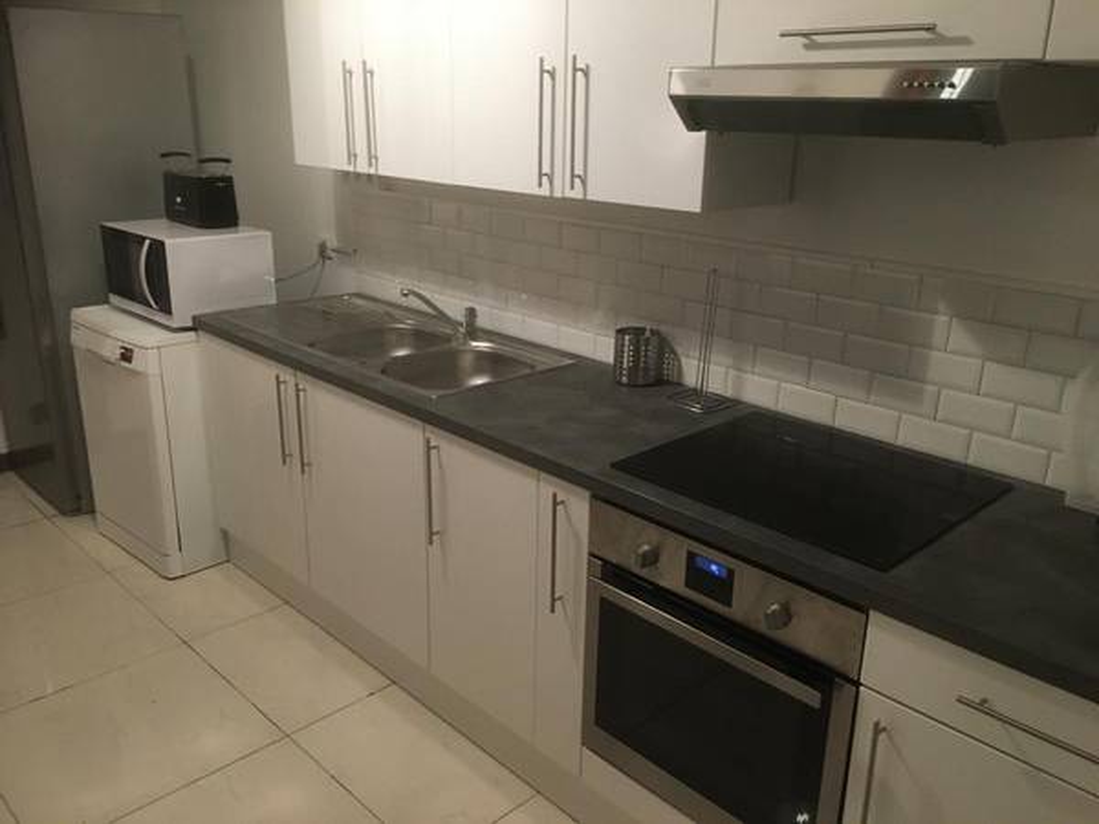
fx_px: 921
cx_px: 550
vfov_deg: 48.2
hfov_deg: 61.7
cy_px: 412
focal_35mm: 29
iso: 200
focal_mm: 4.15
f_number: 2.2
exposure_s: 1/20
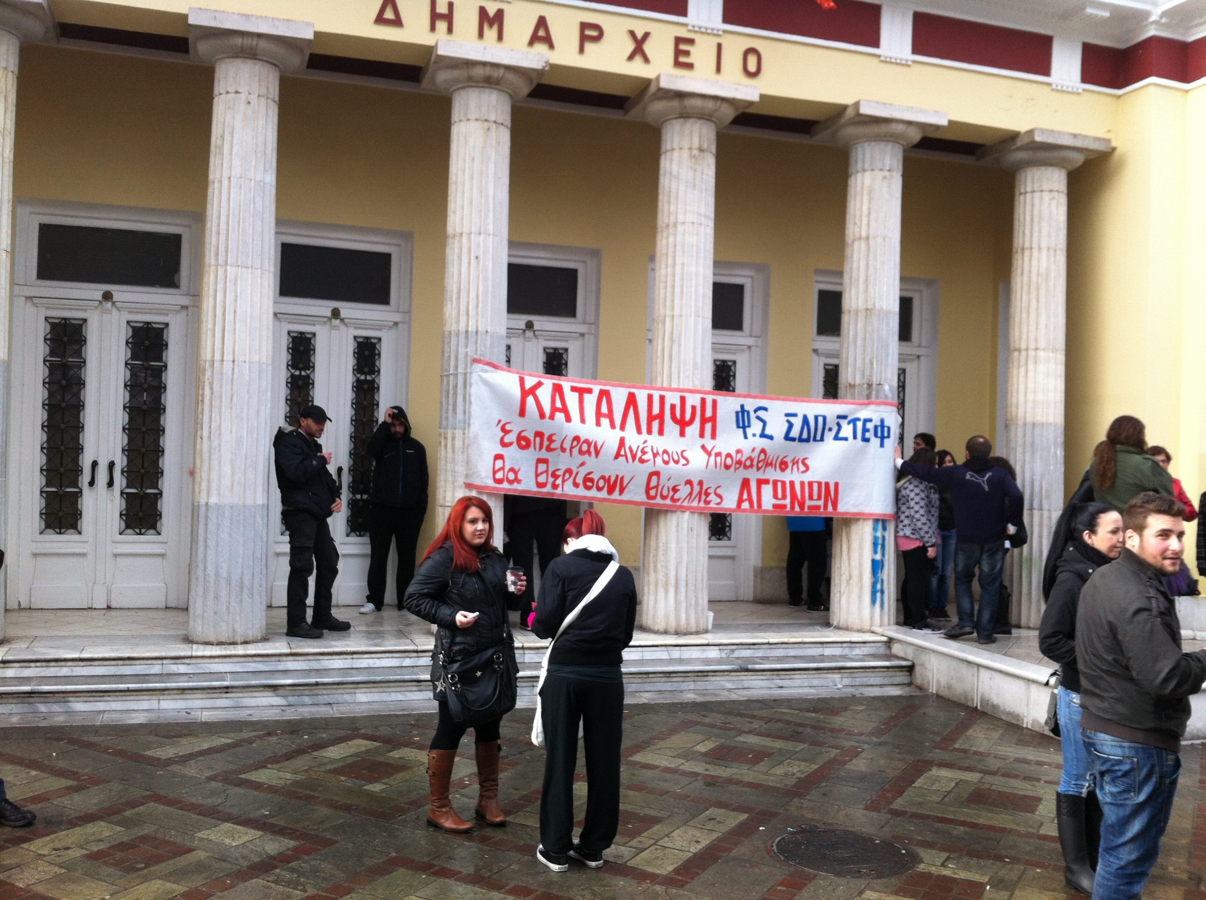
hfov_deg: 52.7
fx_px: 1218
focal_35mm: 35
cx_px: 603
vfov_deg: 40.6
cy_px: 450
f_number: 2.8
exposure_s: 1/269
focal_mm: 3.85
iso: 80
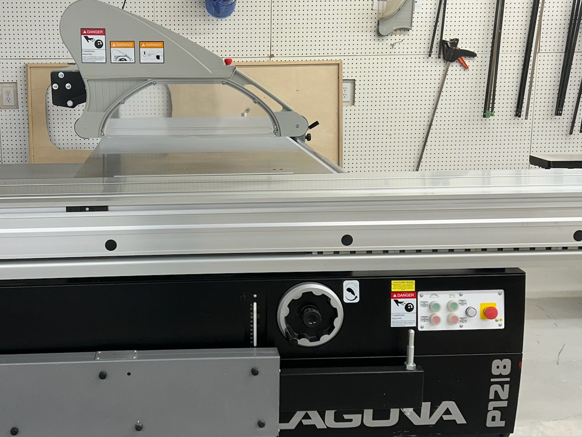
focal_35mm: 43
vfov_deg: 33.5
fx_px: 723
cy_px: 179
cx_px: 201
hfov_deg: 43.3
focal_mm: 5.7
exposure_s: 1/120
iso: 64
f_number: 1.5
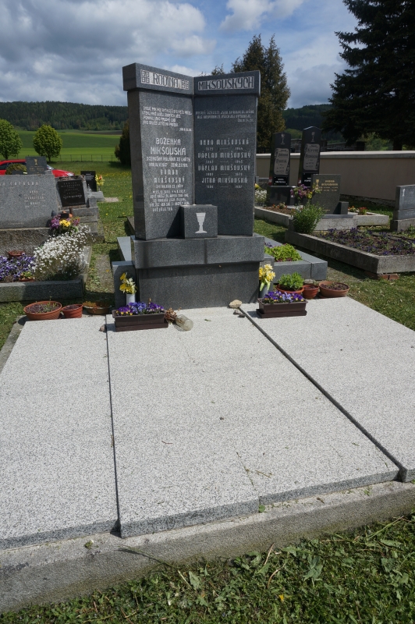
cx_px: 208
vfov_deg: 73.8
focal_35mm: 24
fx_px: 416
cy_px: 312
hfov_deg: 53.1
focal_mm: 16
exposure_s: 1/400
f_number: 9
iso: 100
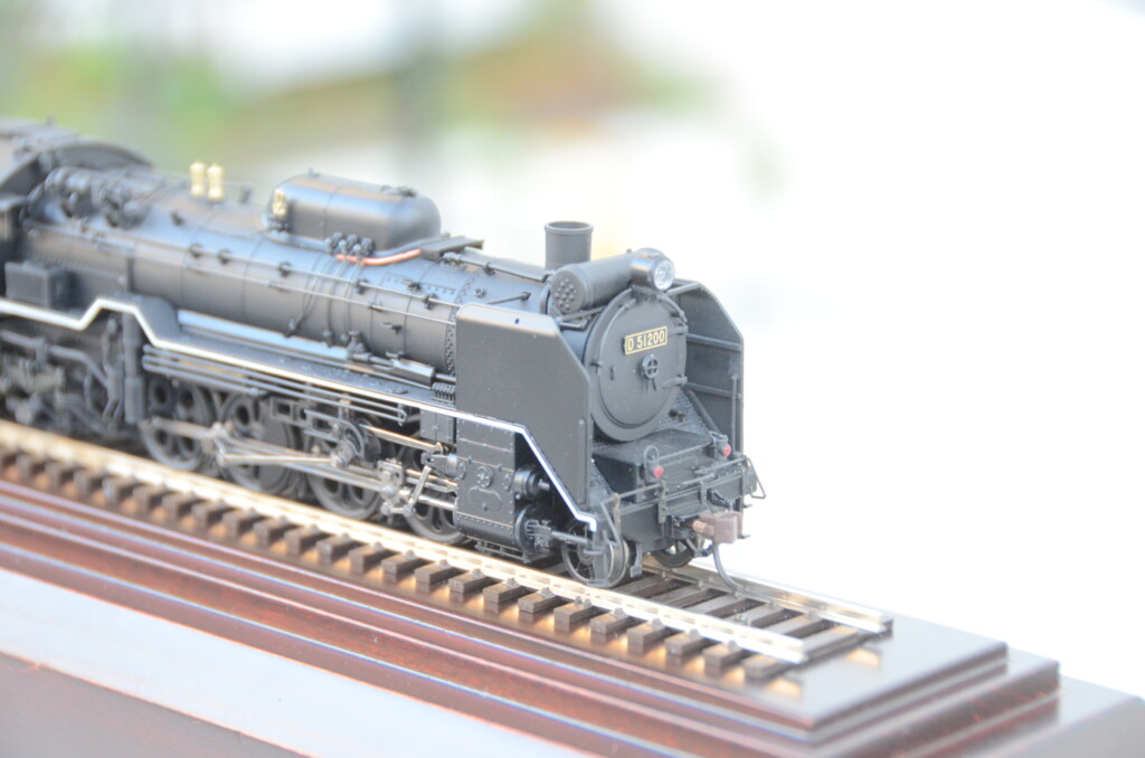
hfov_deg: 17.1
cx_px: 572
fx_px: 3808
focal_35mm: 120
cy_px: 379
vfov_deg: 11.4
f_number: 5
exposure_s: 1/50
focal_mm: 80
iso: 1600
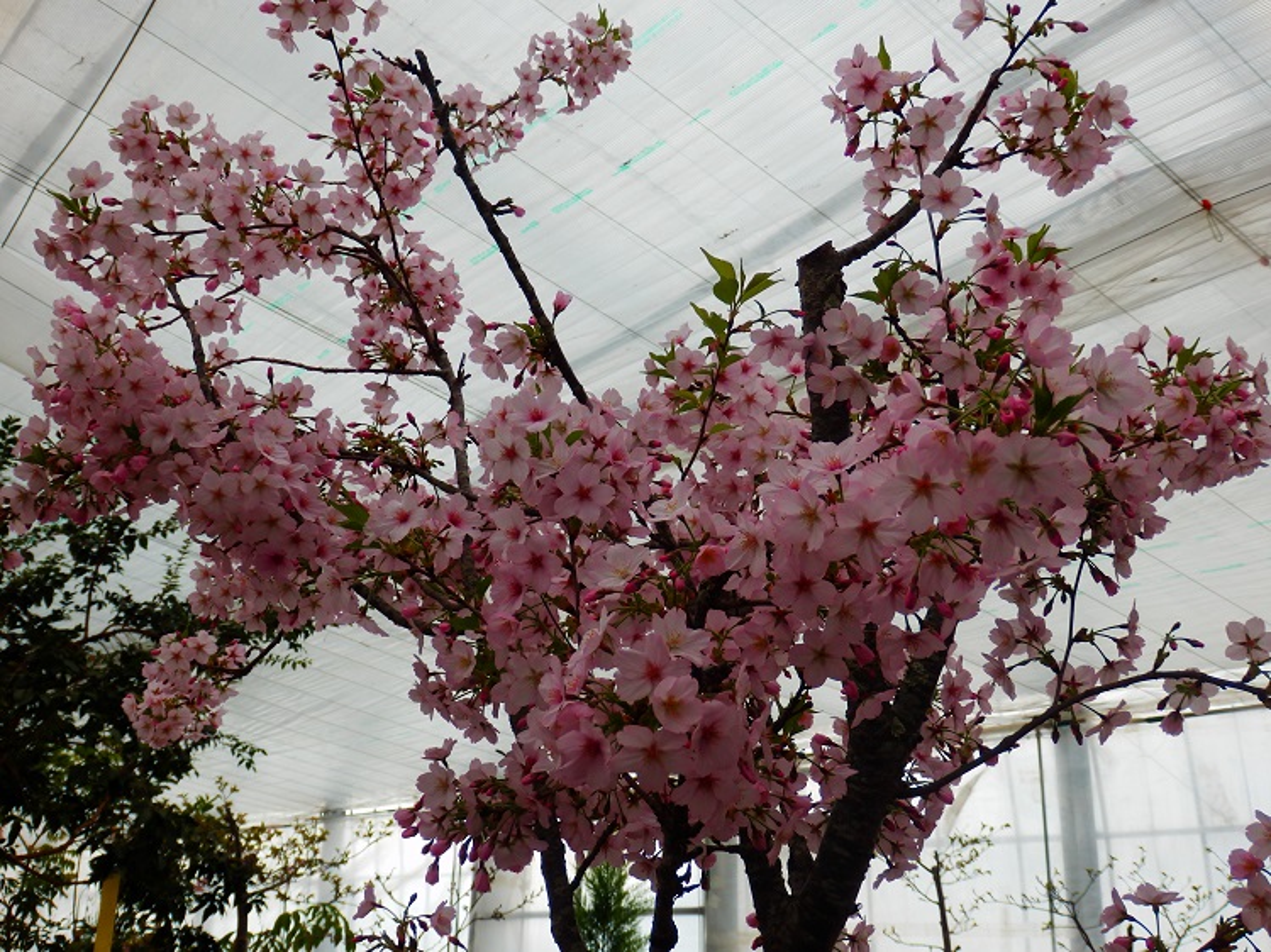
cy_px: 476
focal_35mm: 37
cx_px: 636
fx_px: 1358
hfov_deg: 50.2
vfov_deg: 38.6
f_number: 3.6
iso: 80
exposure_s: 1/80
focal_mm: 6.6
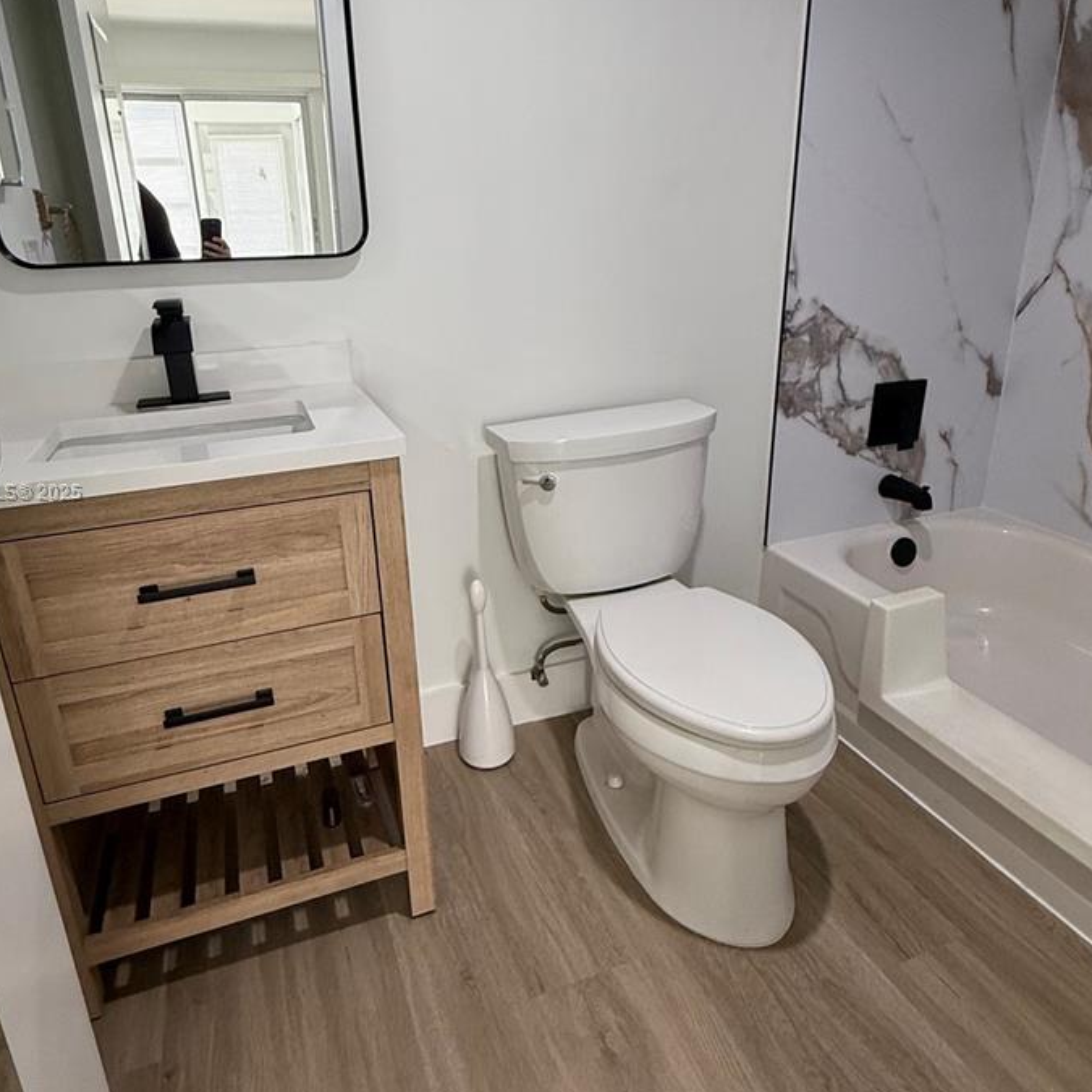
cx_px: 513
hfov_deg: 69.6
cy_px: 493
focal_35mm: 22
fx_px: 785
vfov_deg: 69.5
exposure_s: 1/120
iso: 160
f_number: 2.2
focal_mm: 2.22
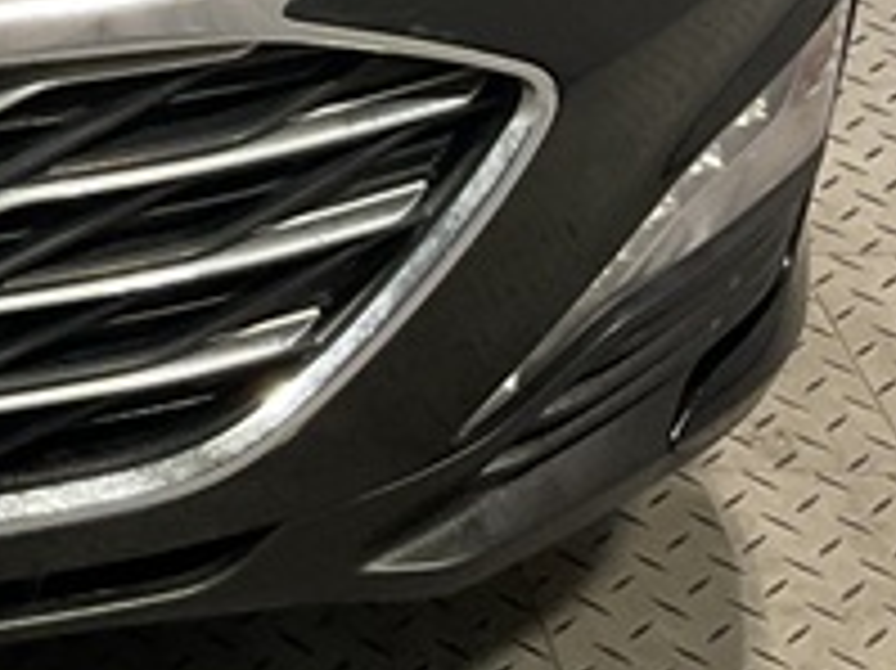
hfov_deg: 13.1
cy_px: -513
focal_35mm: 140
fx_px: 3622
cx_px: -545
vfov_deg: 10.0
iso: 80
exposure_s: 1/50
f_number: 1.8
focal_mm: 3
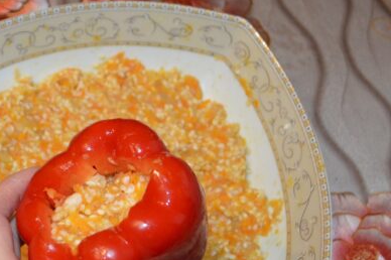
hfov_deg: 30.1
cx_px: 67
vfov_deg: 20.8
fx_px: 705
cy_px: 168
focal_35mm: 65
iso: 1400
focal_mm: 24
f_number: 4
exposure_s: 1/60
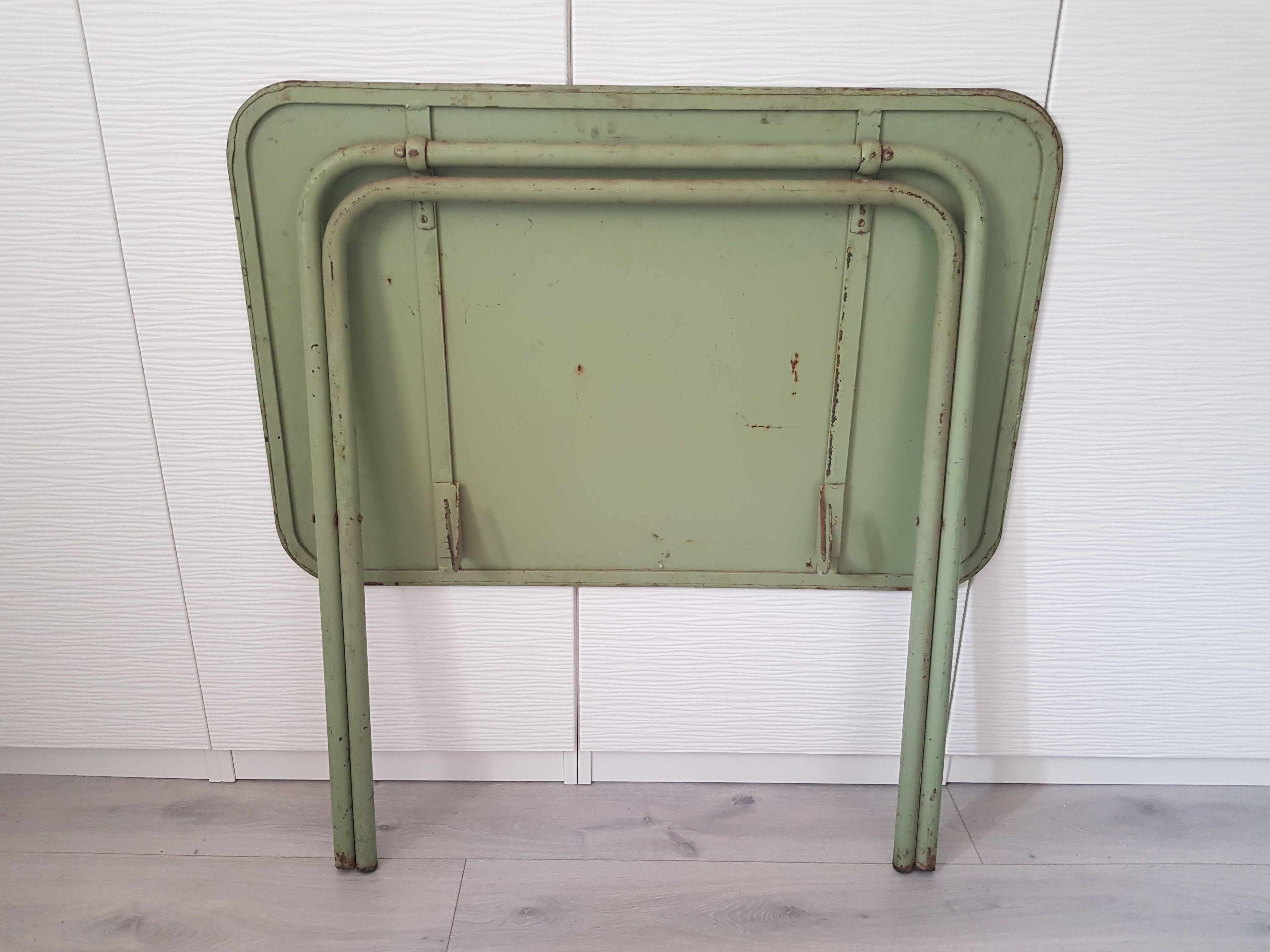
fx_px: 954
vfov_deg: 53.1
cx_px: 635
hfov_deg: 67.3
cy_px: 476
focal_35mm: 26
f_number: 1.7
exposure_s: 1/33
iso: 160
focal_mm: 4.3
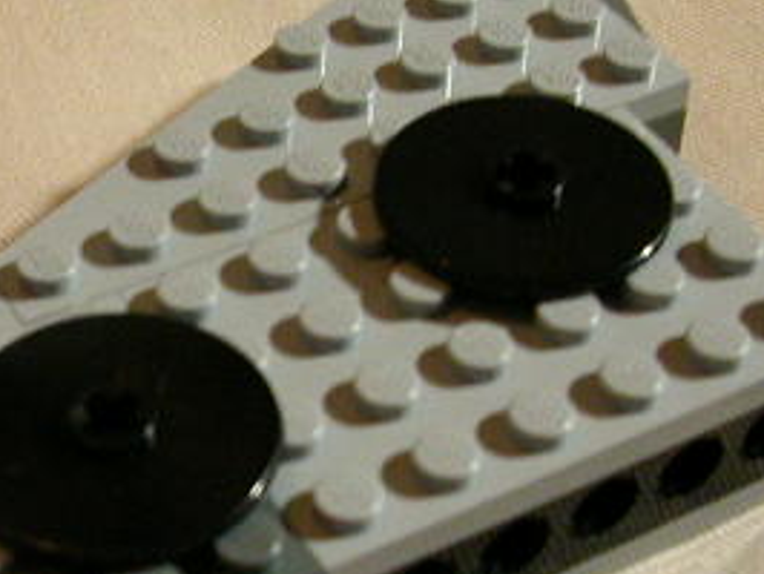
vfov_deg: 16.5
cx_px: 129
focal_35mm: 89
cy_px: 456
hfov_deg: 21.7
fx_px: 1966
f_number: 2.7
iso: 400
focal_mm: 5.6
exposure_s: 1/21.7
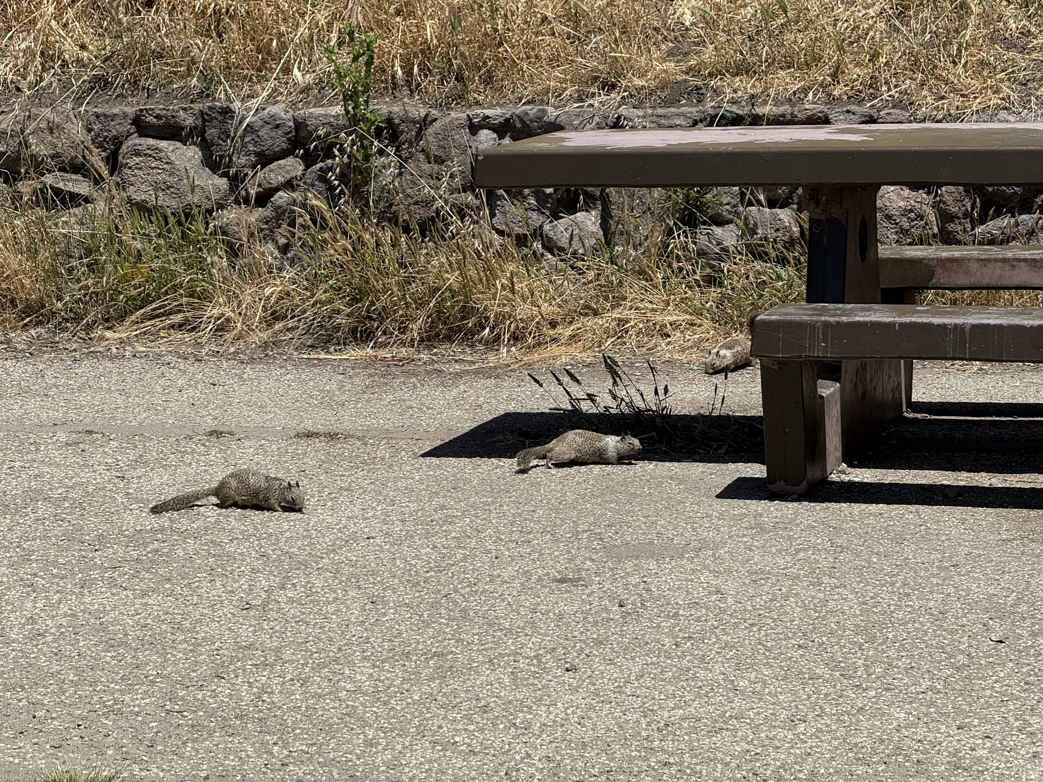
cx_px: 522
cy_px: 391
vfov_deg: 12.3
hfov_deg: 16.4
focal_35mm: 120
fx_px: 3616
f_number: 2.8
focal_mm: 15.66
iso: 64
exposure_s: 1/2817
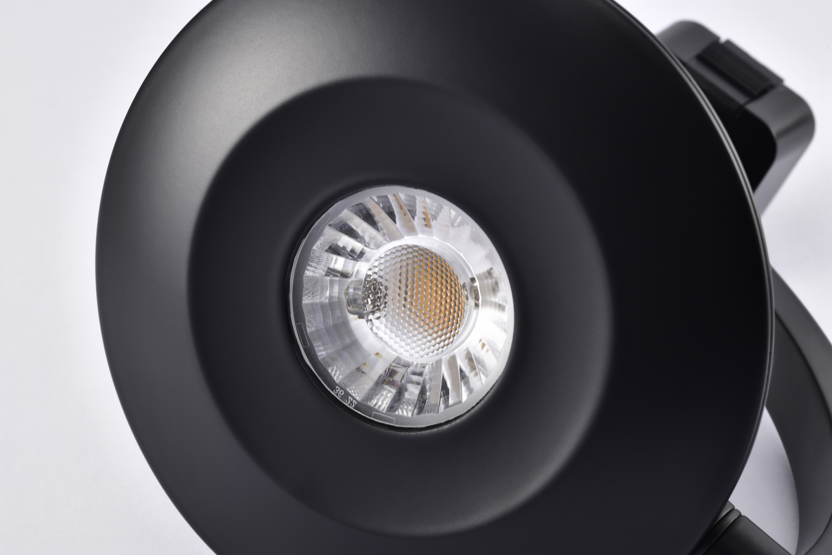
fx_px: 2426
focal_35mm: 105
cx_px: 396
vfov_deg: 13.0
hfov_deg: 19.5
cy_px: 286
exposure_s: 1/80
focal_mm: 100
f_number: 18
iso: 125
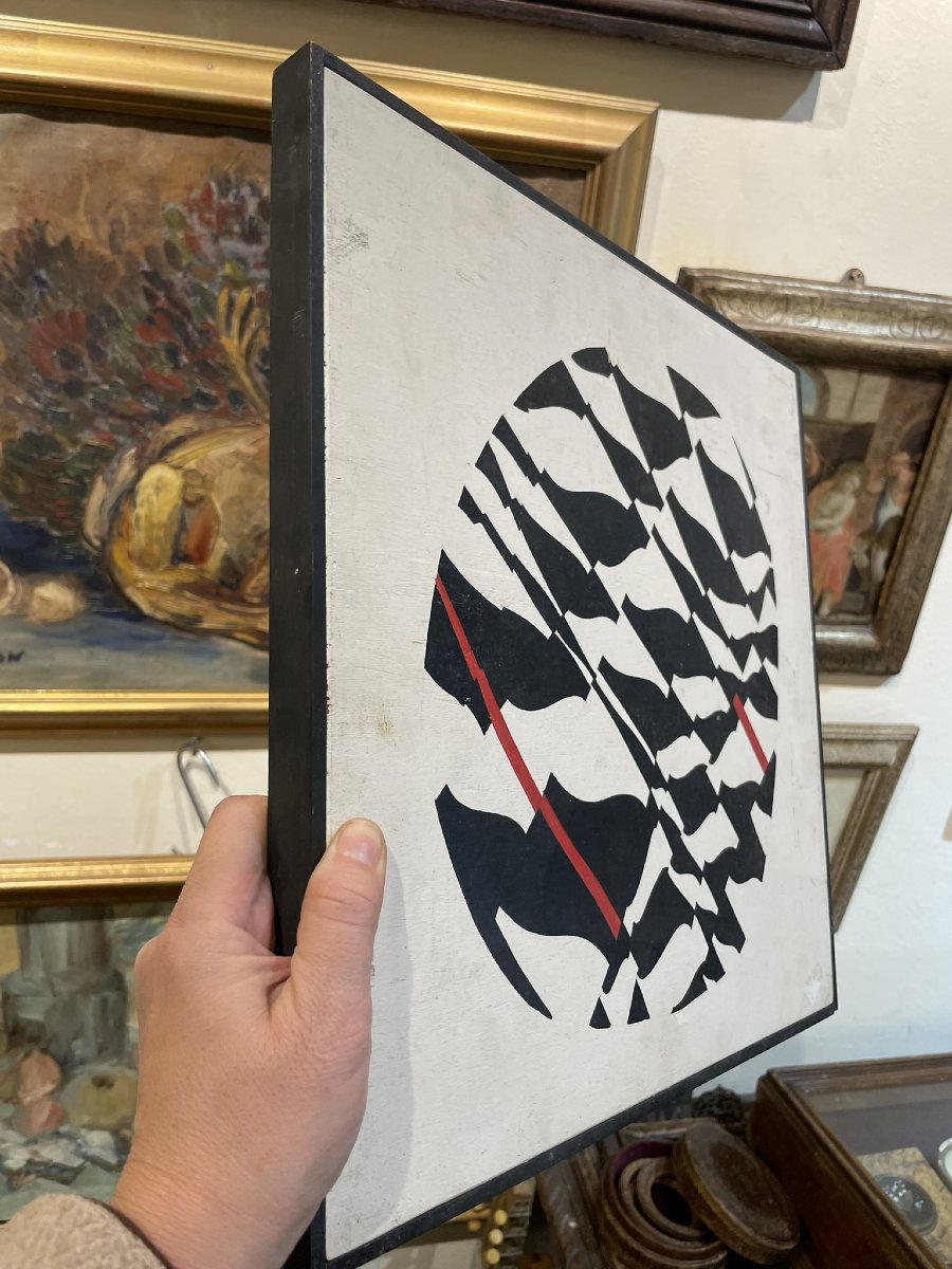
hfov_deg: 53.1
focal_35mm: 26
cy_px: 634
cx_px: 476
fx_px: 953
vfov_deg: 67.3
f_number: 1.6
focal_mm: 4.2
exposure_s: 1/100
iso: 100
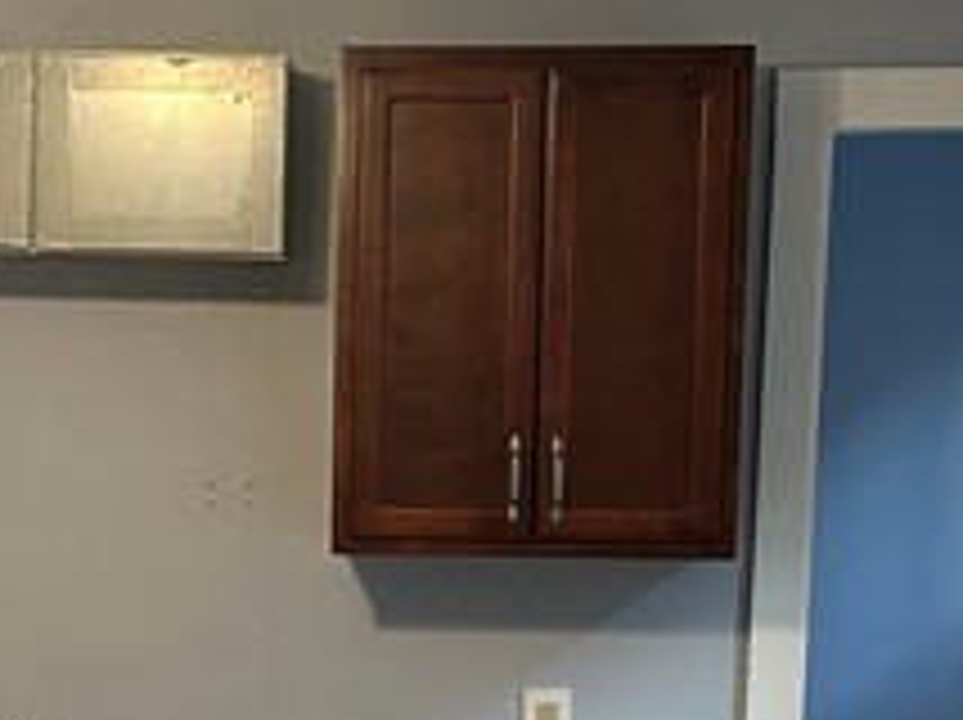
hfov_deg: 17.0
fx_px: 3196
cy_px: 680
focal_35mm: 115
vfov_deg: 12.7
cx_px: 144
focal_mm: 6.86
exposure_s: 1/60
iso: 200
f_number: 1.78
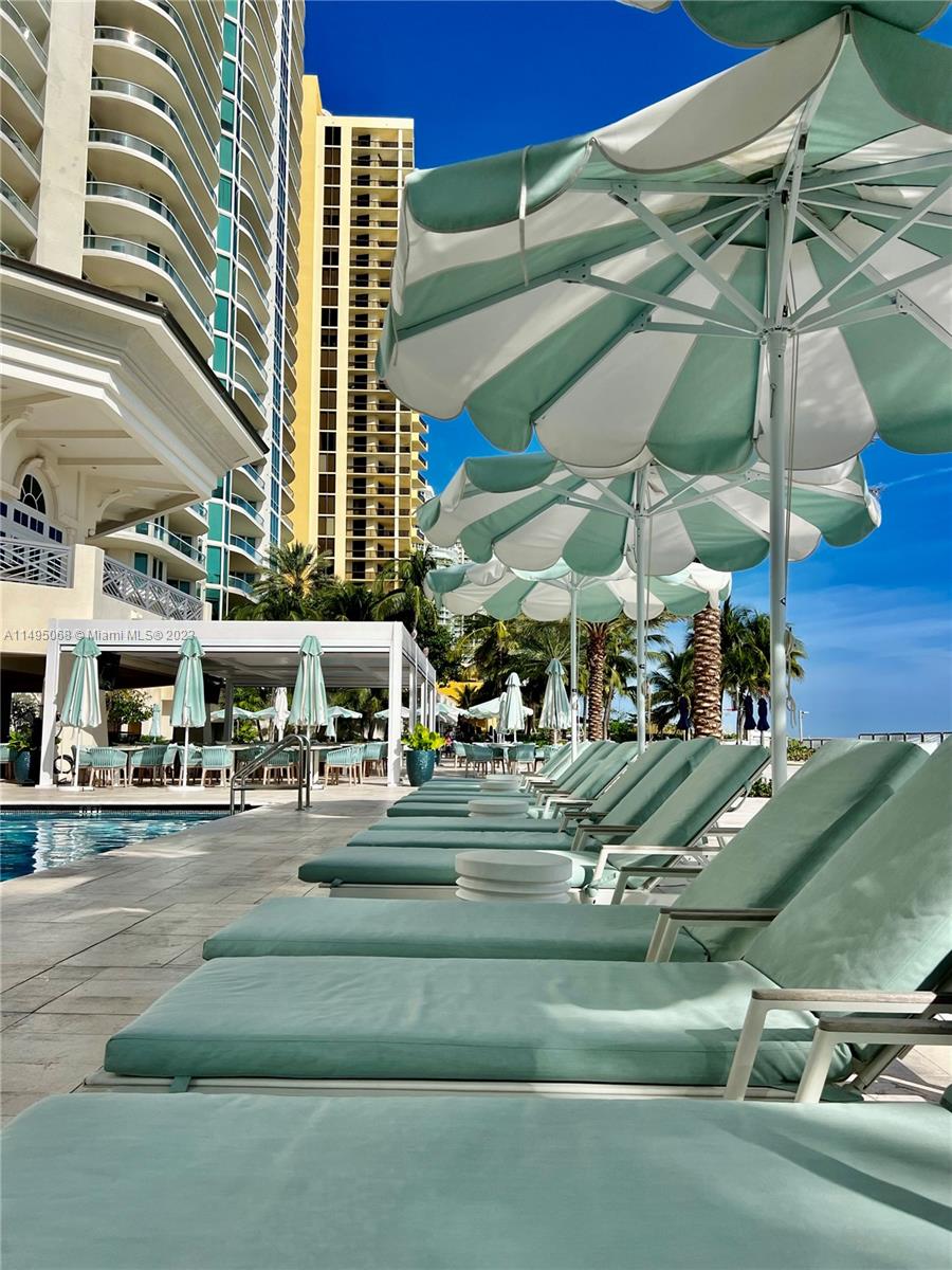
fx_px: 953
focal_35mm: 26
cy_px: 635
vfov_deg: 67.3
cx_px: 476
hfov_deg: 53.1
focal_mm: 5.7
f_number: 1.5
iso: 50
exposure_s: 1/6579
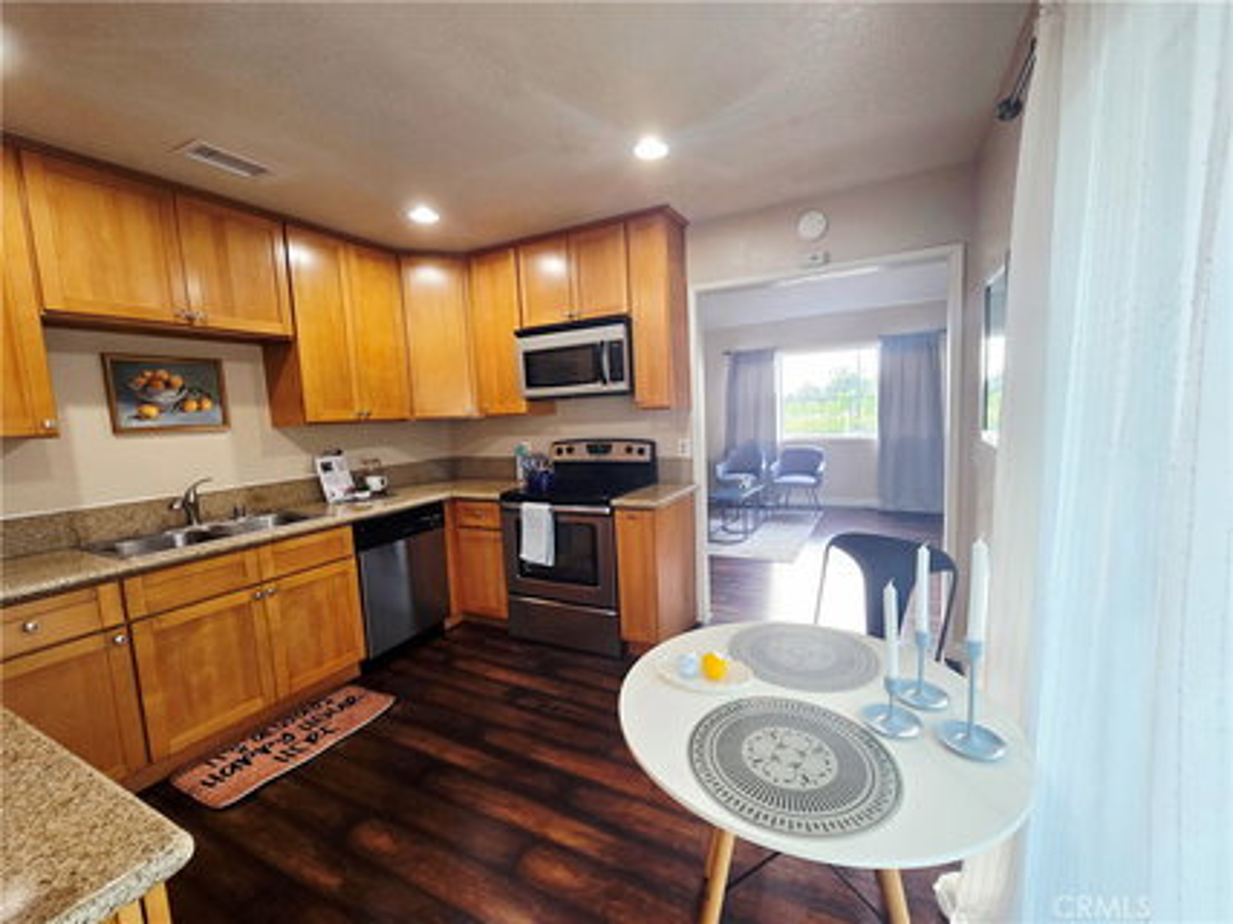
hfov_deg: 106.2
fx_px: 463
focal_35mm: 13
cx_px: 616
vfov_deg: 89.9
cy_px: 462
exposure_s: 1/60.2
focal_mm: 2.2
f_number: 2.2
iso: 80
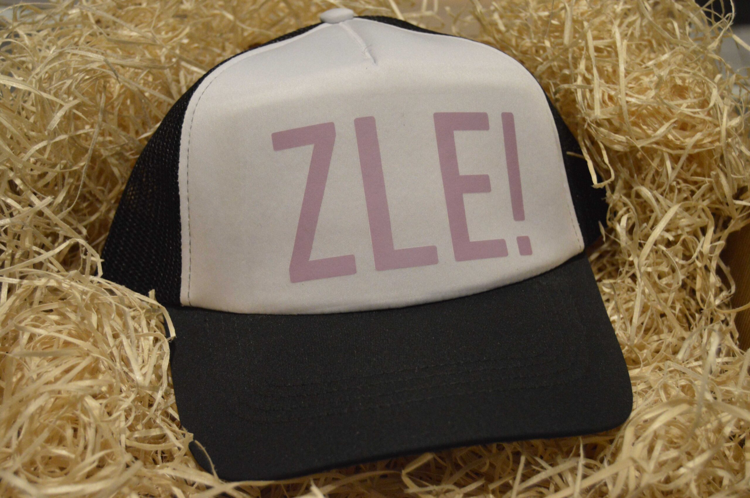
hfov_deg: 38.9
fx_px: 1062
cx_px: 375
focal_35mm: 51
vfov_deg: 26.4
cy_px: 249
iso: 3200
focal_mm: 34
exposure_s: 1/100
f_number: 4.5
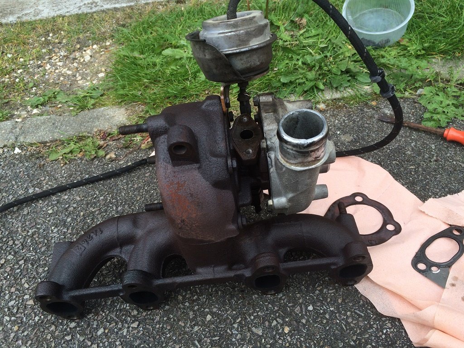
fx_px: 389
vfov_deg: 48.2
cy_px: 174
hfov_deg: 61.7
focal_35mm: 29
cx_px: 232
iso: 32
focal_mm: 4.15
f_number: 2.2
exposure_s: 1/334
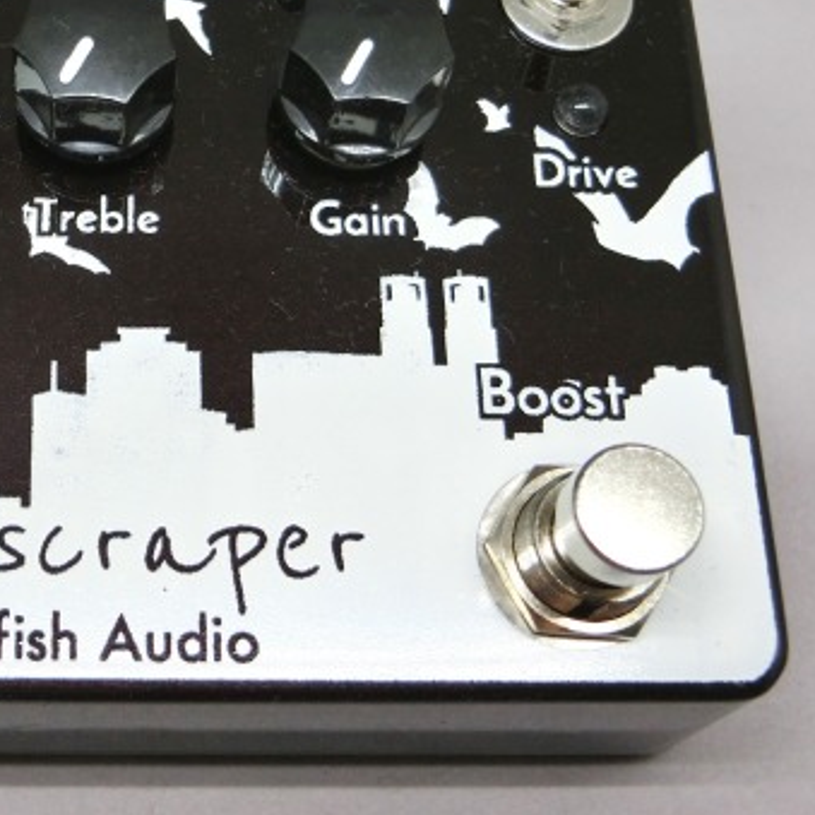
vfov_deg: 26.3
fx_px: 1731
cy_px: 243
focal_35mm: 65
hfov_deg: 25.6
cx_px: 70
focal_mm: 6.9
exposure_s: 1/125
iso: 160
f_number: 4.1
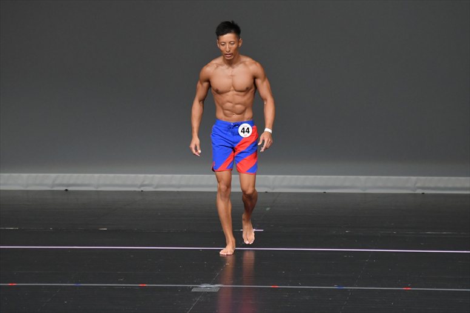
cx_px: 235
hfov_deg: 6.5
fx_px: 4111
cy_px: 156
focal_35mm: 315
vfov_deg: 4.4
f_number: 5.6
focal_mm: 210
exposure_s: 1/400
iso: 4000
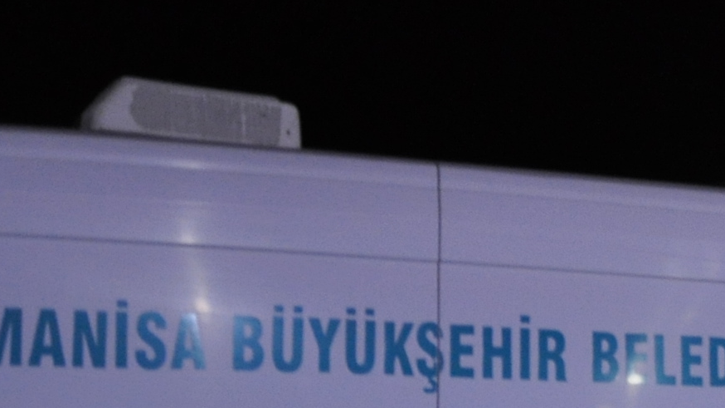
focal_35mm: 104
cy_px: 388
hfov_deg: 17.6
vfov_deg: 11.5
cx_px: 1203
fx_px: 1999
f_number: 3.5
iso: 800
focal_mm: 18
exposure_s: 1/13
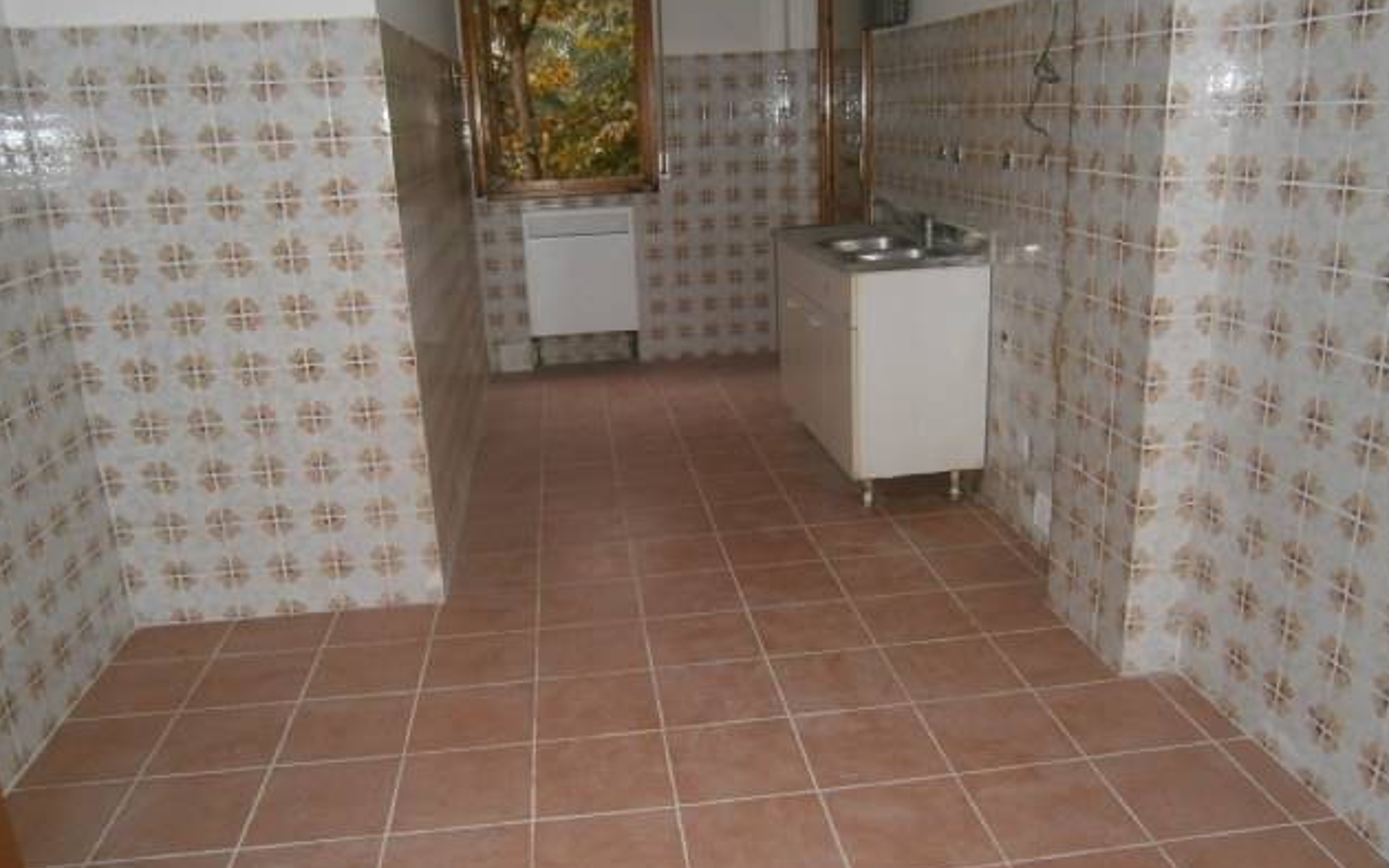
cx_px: 699
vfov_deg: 44.5
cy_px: 471
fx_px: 1060
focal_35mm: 28
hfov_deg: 66.5
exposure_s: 1/30
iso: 200
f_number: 2.8
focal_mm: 4.7
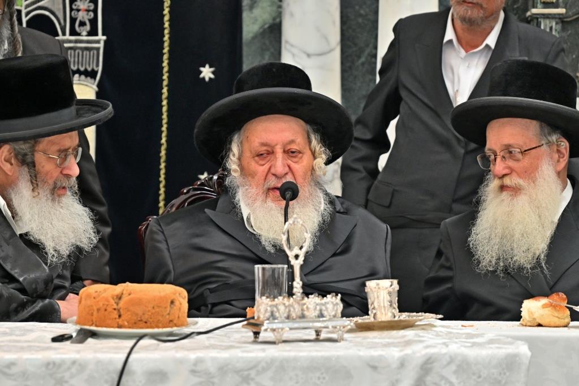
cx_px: 290
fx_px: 2895
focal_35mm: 180
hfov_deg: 11.4
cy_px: 193
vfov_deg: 7.6
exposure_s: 1/250
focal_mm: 120
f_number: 4
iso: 800
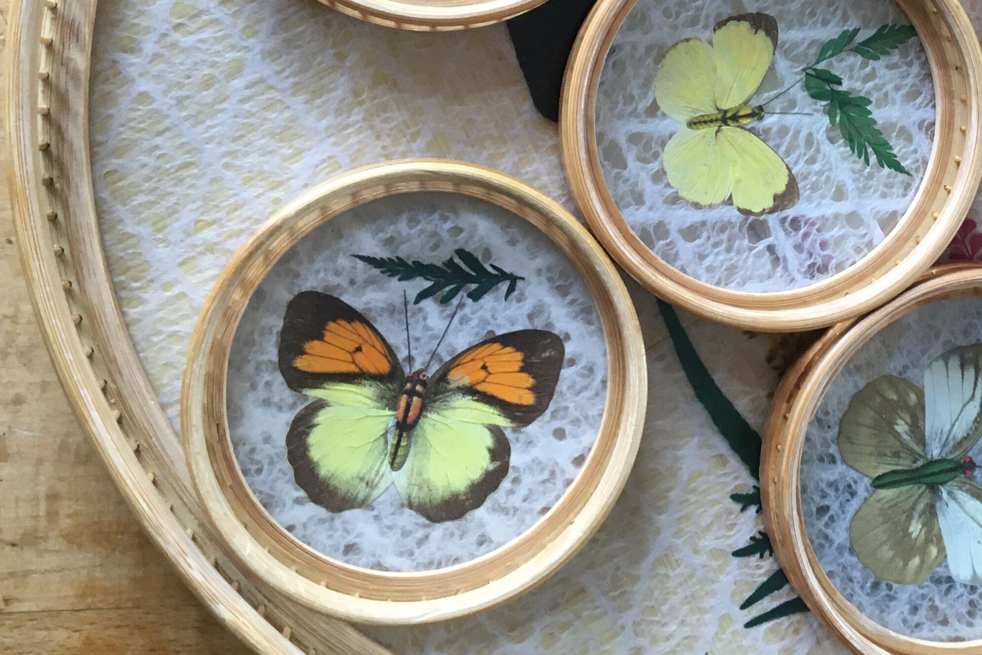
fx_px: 1664
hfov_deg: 32.0
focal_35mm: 61
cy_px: 53
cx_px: 792
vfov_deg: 21.7
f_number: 2.2
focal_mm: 4.15
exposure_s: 1/33
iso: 50
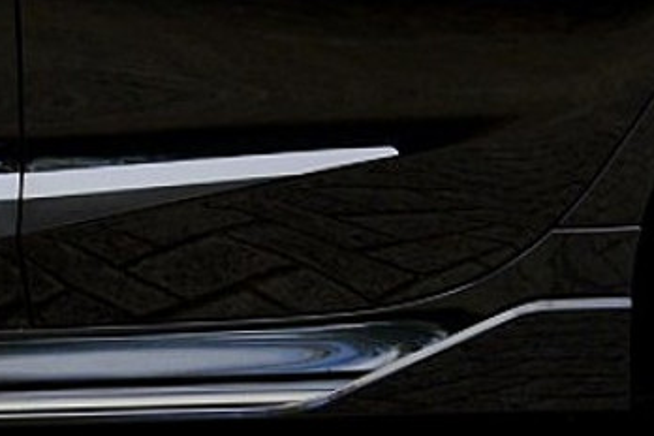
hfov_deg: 8.7
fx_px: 4214
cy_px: -158
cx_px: -218
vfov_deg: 5.9
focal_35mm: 232
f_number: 9
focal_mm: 28
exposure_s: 1/100
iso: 400
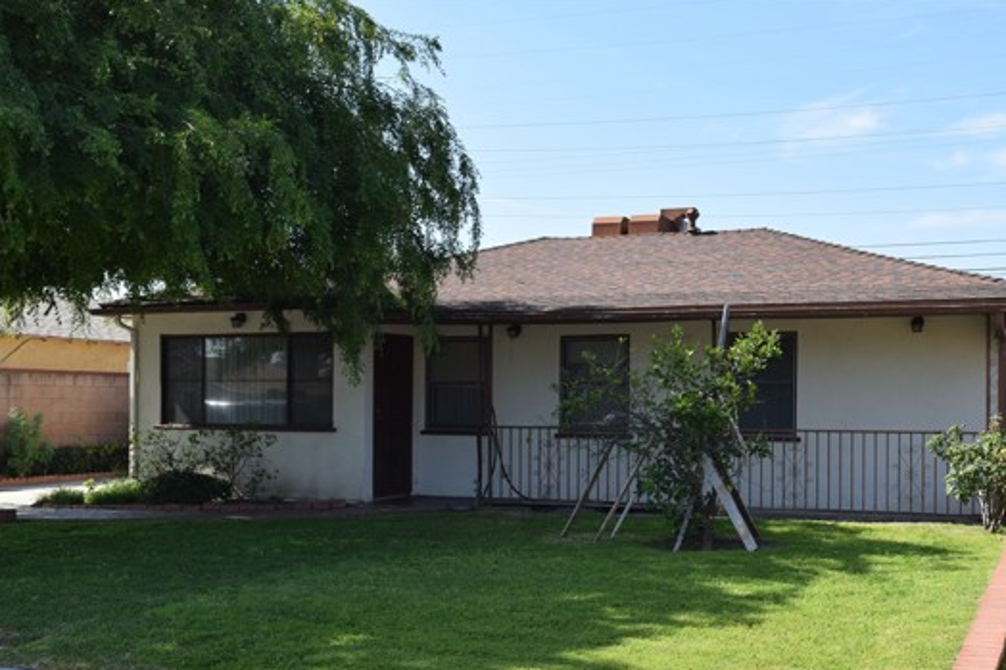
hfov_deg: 44.3
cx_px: 607
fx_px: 1229
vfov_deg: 30.4
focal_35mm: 44
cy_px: 400
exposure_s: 1/200
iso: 100
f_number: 7.1
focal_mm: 24
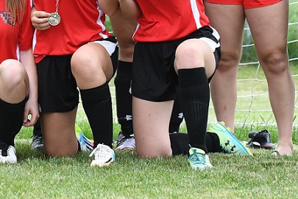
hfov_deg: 5.2
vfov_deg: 3.4
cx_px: -17
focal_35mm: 399
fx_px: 3300
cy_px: -34
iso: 720
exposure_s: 1/1000
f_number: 5
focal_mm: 85
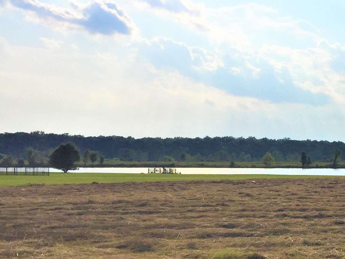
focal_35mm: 63
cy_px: 181
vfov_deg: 23.1
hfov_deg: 28.2
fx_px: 628
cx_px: 370
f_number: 2.2
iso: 32
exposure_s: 1/9901
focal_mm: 4.15
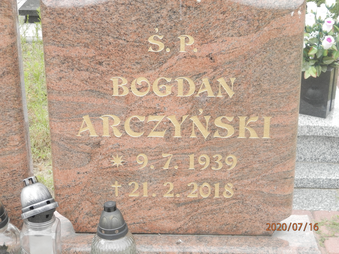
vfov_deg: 21.6
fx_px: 666
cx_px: 170
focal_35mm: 68
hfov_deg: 28.6
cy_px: 127
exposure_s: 1/125
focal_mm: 12.2
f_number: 4
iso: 100
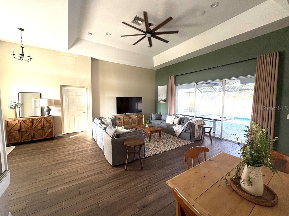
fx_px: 117
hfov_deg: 102.1
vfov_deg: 85.7
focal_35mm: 14
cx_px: 144
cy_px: 108
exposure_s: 1/80
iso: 200
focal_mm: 2.22
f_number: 2.2
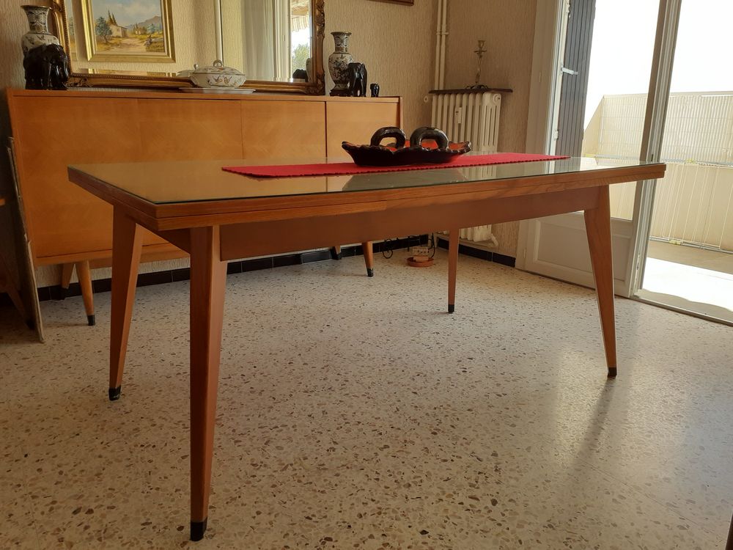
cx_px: 366
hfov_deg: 65.3
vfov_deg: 51.4
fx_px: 572
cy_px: 275
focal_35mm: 27
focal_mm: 3.6
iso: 40
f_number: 1.9
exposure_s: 1/160
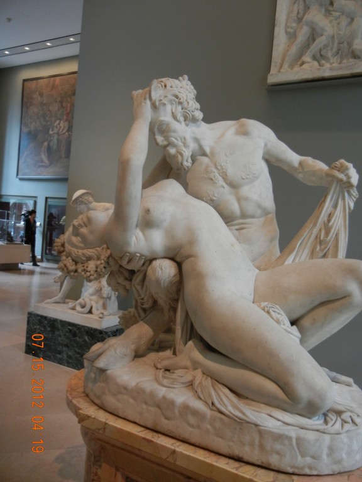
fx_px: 418
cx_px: 181
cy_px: 241
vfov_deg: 60.0
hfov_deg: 46.8
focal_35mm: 30
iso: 400
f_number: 3.5
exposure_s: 1/26.7
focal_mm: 5.4
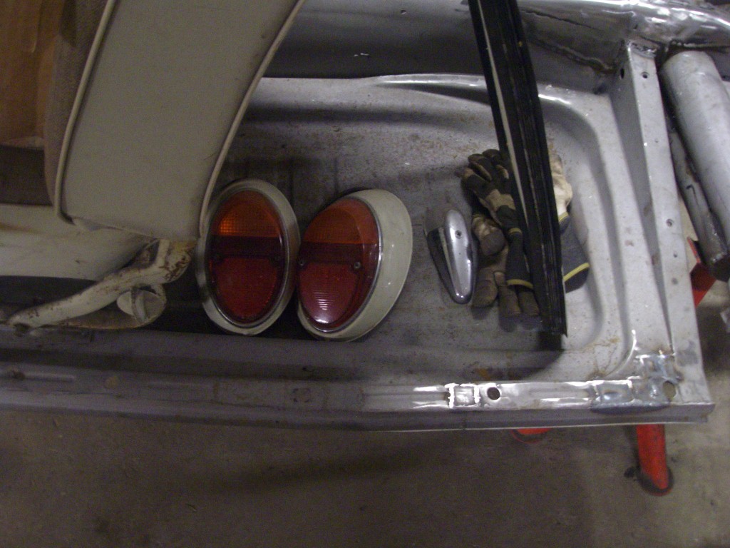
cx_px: 365
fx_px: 759
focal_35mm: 36
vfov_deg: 39.7
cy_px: 274
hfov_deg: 51.4
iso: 320
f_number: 2.7
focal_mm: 6
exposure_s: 1/4
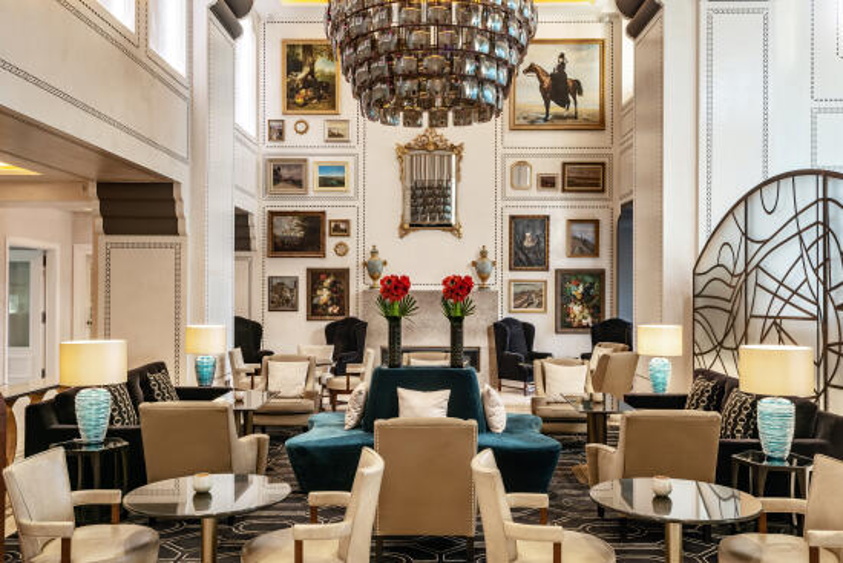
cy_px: 282
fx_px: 749
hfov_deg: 58.7
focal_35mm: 32
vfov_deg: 41.1
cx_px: 422
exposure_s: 1.6
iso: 100
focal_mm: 32
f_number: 16
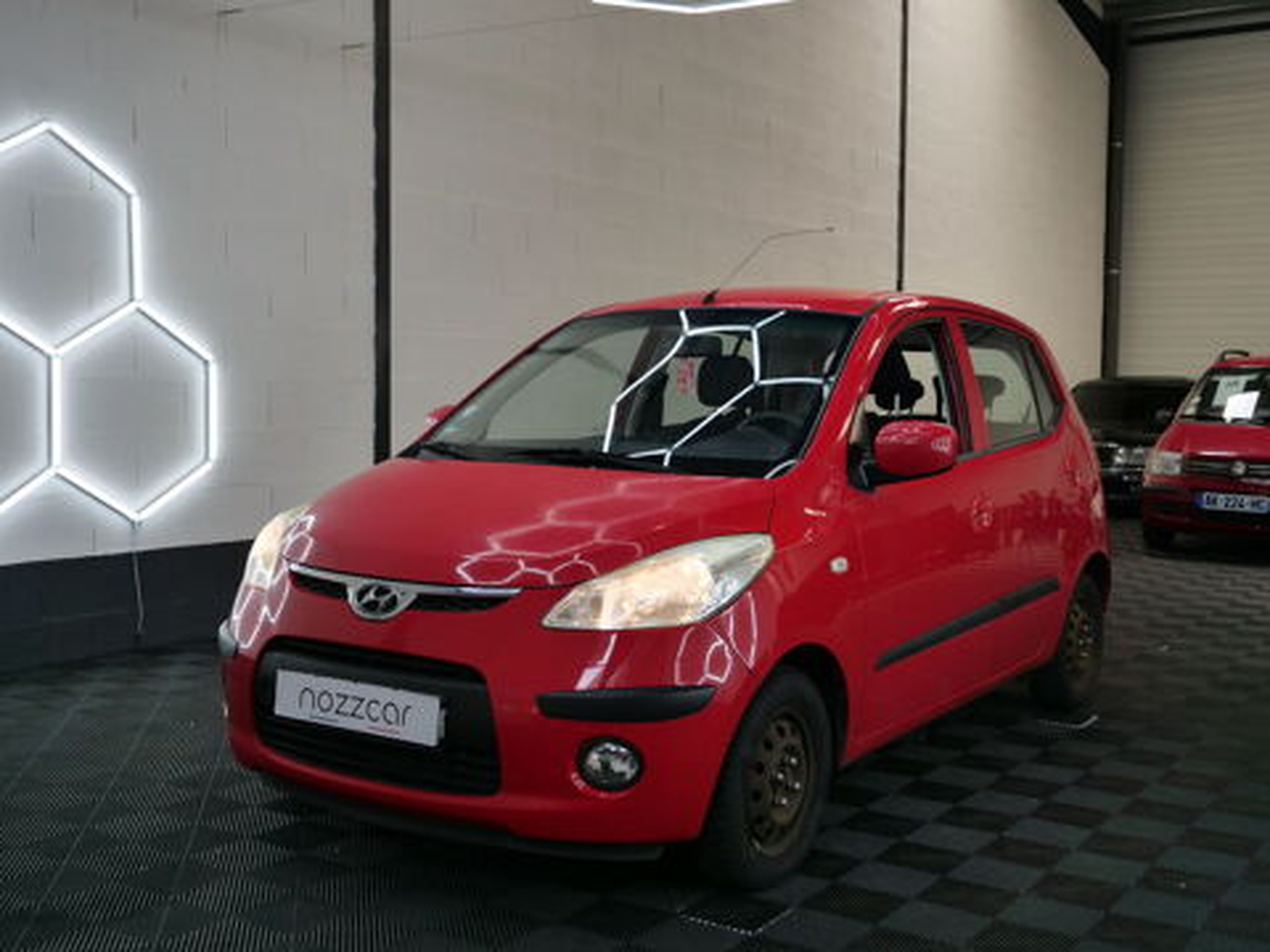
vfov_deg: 37.7
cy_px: 476
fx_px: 1394
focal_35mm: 38
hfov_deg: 49.0
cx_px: 635
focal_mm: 19
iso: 200
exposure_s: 1/100
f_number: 3.2
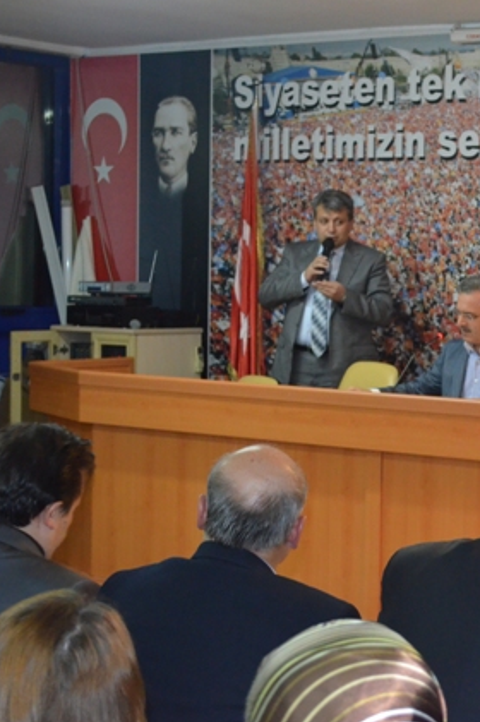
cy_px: 360
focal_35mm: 82
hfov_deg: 16.2
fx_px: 1643
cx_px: 495
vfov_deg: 24.8
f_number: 5
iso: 3200
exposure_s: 1/60
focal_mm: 36
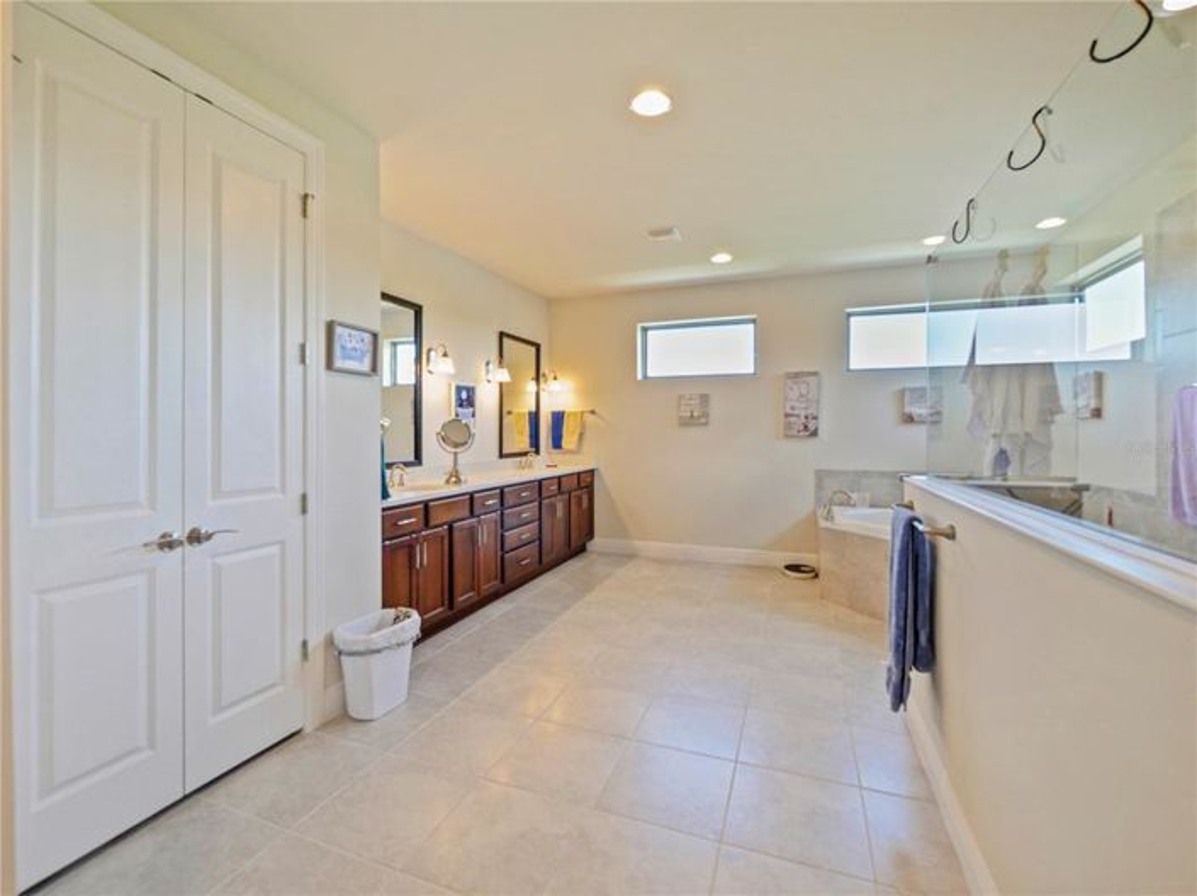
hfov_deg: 102.1
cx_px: 598
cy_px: 448
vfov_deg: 85.6
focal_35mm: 14
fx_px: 484
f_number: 4
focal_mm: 7
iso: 800
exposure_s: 1/60
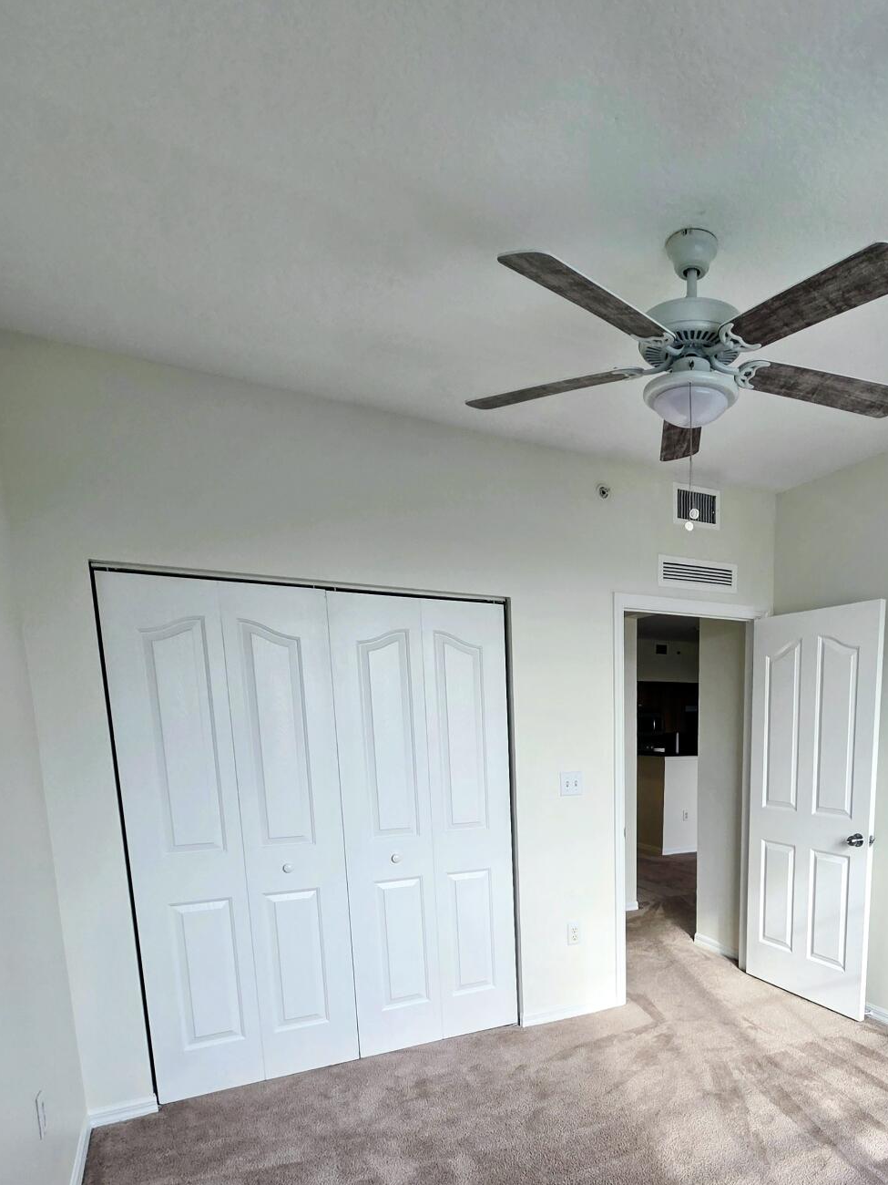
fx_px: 684
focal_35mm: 20
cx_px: 649
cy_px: 851
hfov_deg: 62.7
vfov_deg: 77.2
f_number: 2.2
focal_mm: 2.2
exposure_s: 1/120
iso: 80
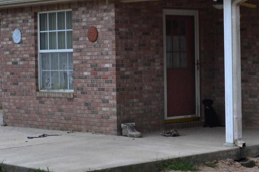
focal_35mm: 110
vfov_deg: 12.4
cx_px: 187
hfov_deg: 18.5
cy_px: 58
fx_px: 791
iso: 400
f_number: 9
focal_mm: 26
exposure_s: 1/125
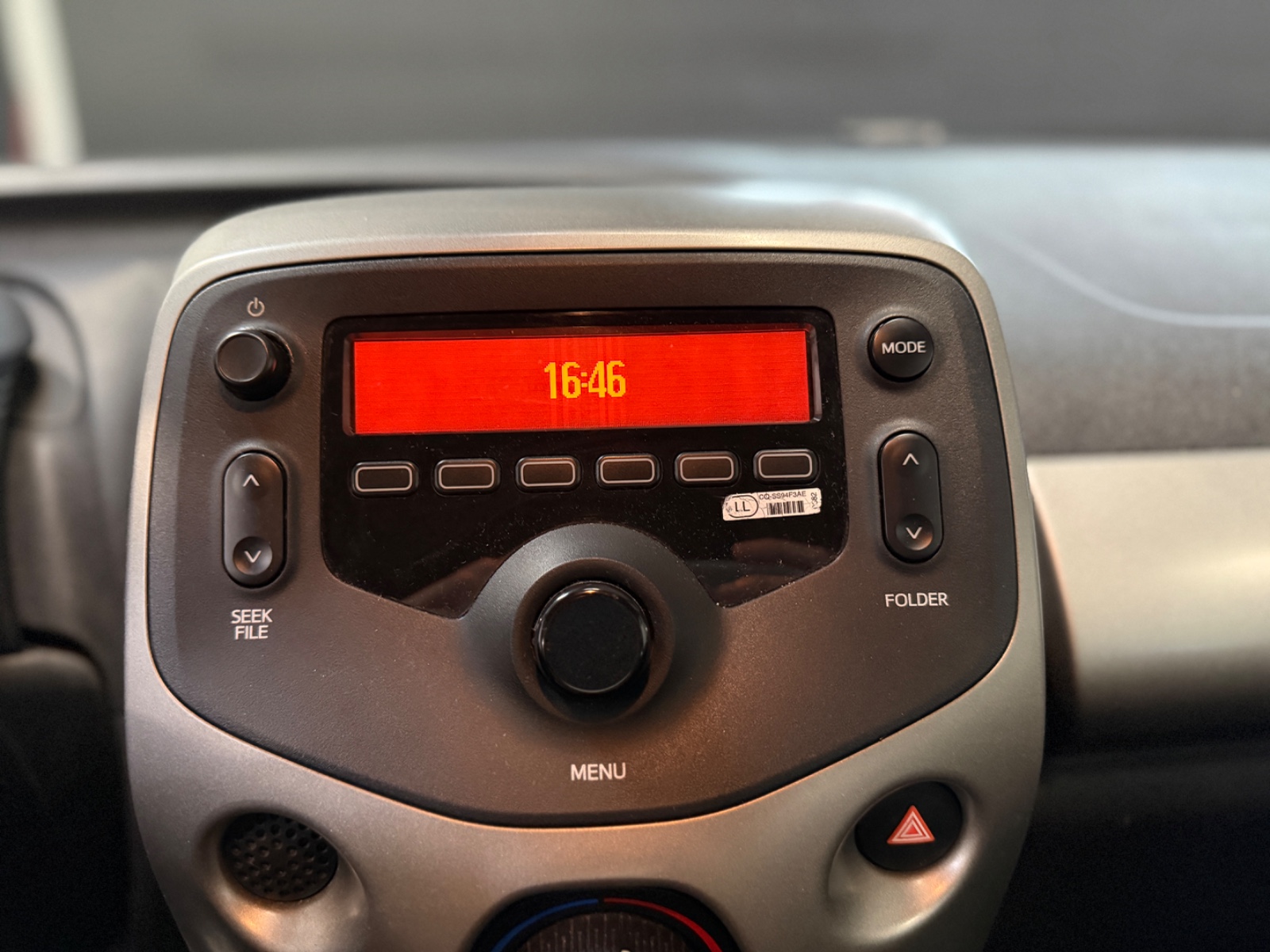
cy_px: 476
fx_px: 881
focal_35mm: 24
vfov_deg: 56.8
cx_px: 635
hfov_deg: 71.6
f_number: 1.78
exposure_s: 1/33
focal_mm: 6.76
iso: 1000
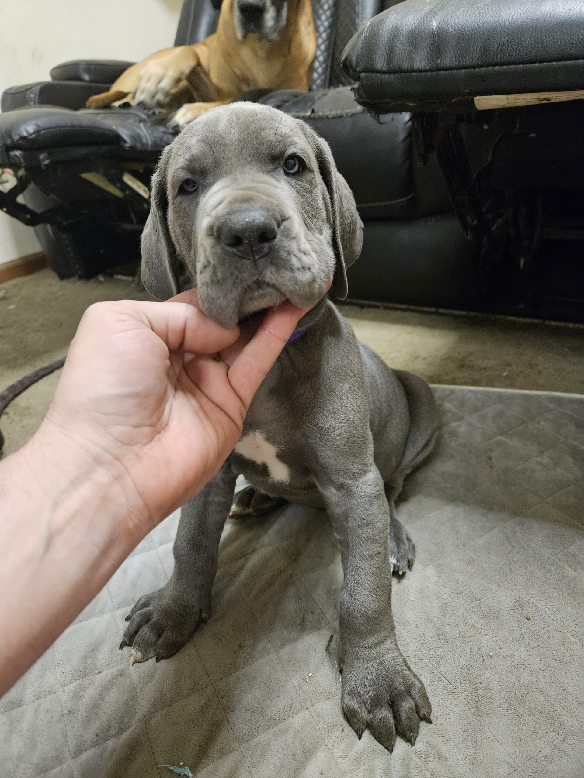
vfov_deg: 73.9
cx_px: 292
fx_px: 517
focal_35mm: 23
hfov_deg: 58.9
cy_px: 389
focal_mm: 5.4
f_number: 1.8
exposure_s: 1/120
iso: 1000
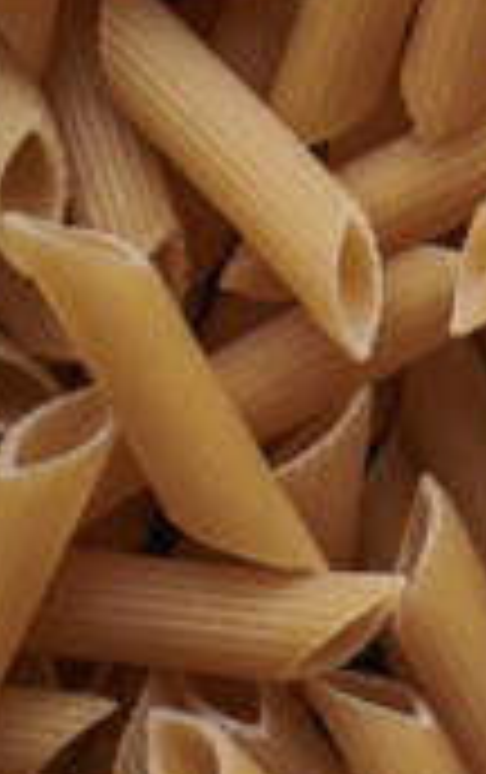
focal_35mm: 237
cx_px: 1768
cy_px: 243
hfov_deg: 5.1
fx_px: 5006
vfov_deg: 8.8
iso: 160
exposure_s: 1/100
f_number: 8
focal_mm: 50
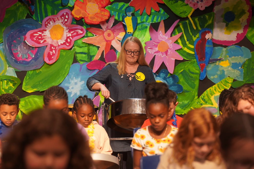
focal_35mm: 130
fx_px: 917
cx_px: 127
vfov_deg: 10.6
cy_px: 84
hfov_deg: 15.8
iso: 2000
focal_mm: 130
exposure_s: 1/160
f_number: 4
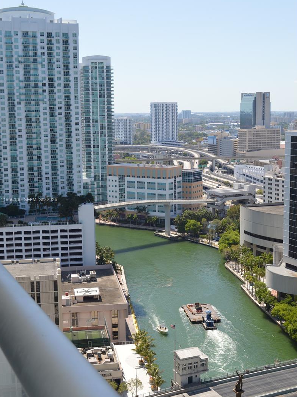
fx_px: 606
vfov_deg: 36.2
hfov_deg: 27.5
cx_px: 148
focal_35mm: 53
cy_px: 200
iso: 100
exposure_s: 1/200
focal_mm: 32
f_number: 8
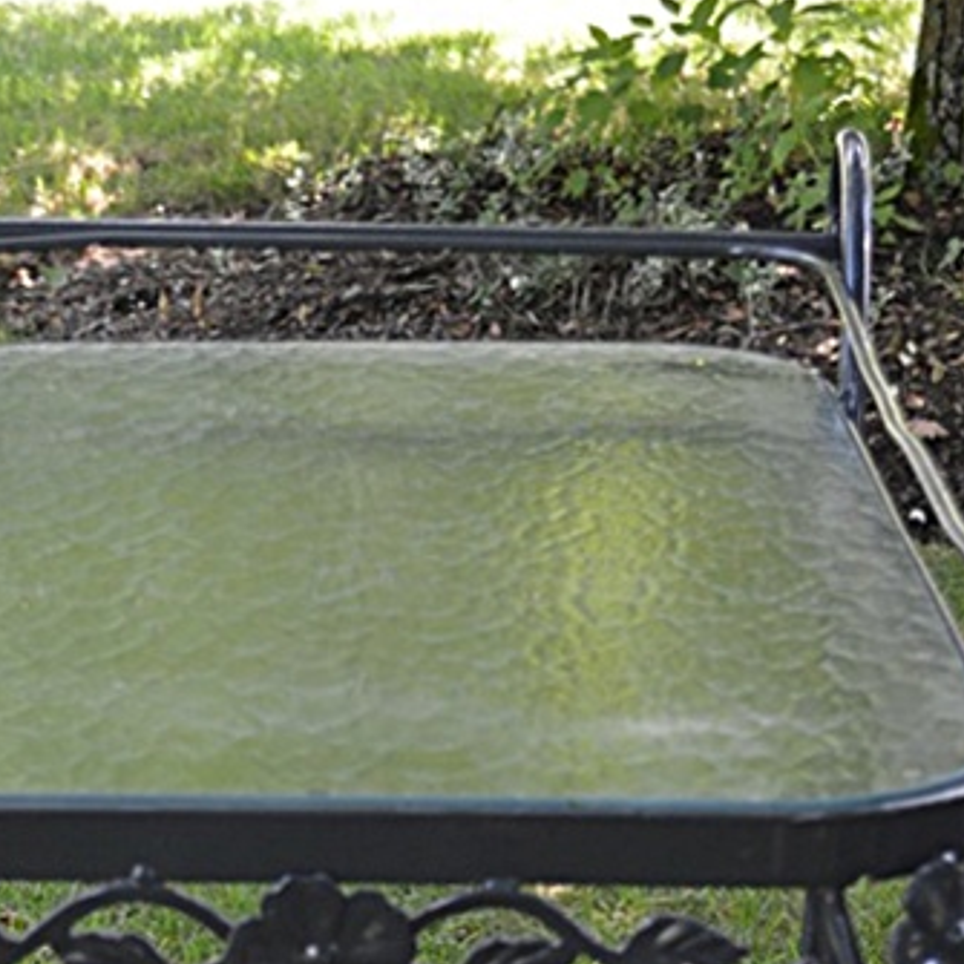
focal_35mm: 99
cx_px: 295
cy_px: 1399
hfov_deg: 17.5
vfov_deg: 16.2
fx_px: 3119
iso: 400
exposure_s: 1/80
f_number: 4.5
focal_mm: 26
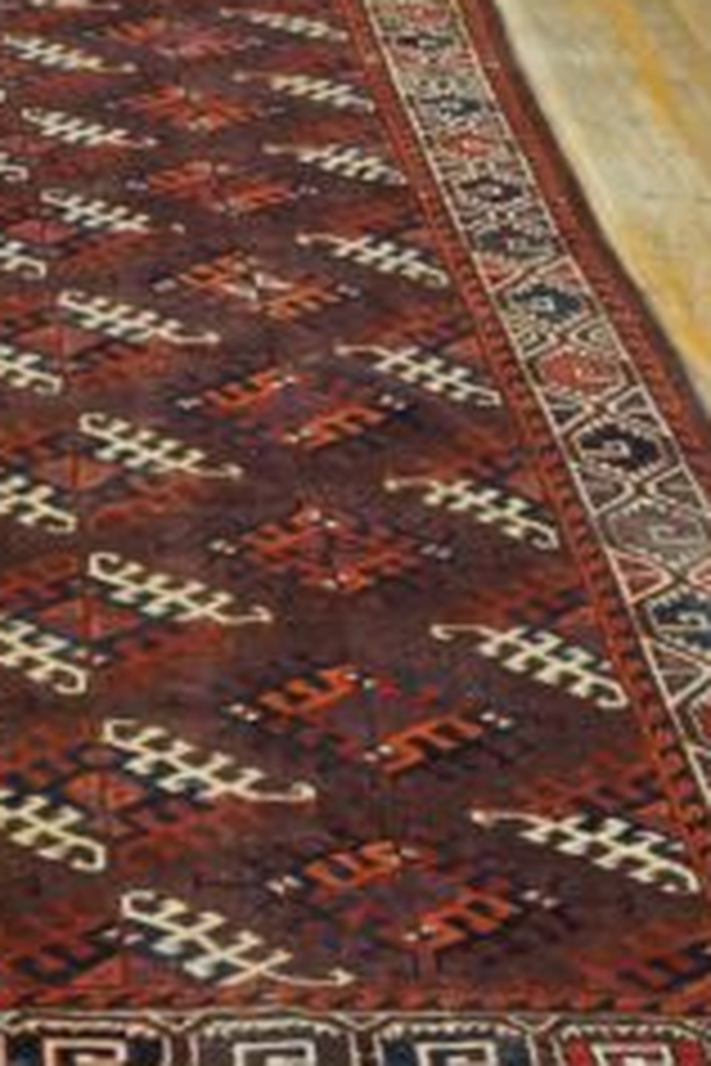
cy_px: 623
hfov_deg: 16.9
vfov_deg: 26.6
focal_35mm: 76
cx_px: -230
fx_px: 2251
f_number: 4
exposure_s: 1/160
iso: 3200
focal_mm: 20
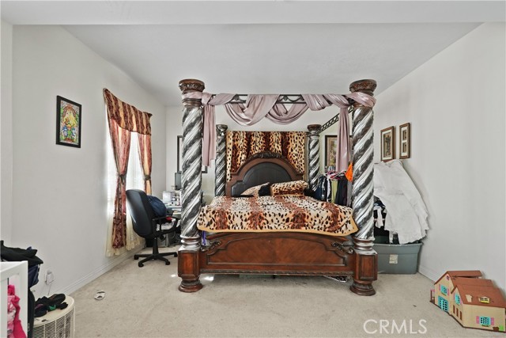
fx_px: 253
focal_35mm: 18
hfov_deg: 90.0
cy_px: 169
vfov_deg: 67.4
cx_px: 253
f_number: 4
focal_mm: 18
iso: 1250
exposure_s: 1/25
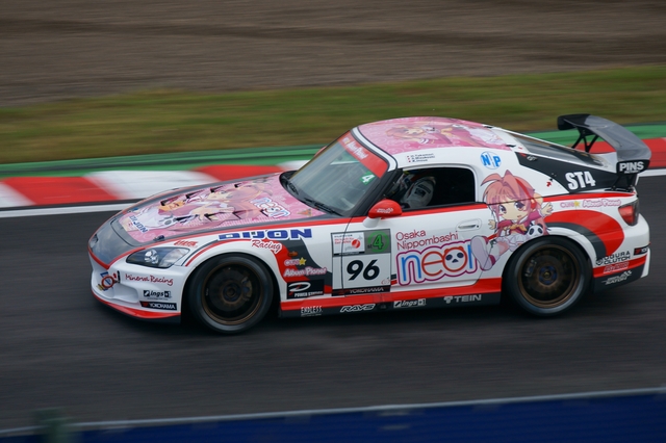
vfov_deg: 4.4
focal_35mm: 315
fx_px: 5824
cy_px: 222
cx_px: 333
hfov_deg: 6.5
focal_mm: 210
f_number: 5.6
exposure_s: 1/200
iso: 200
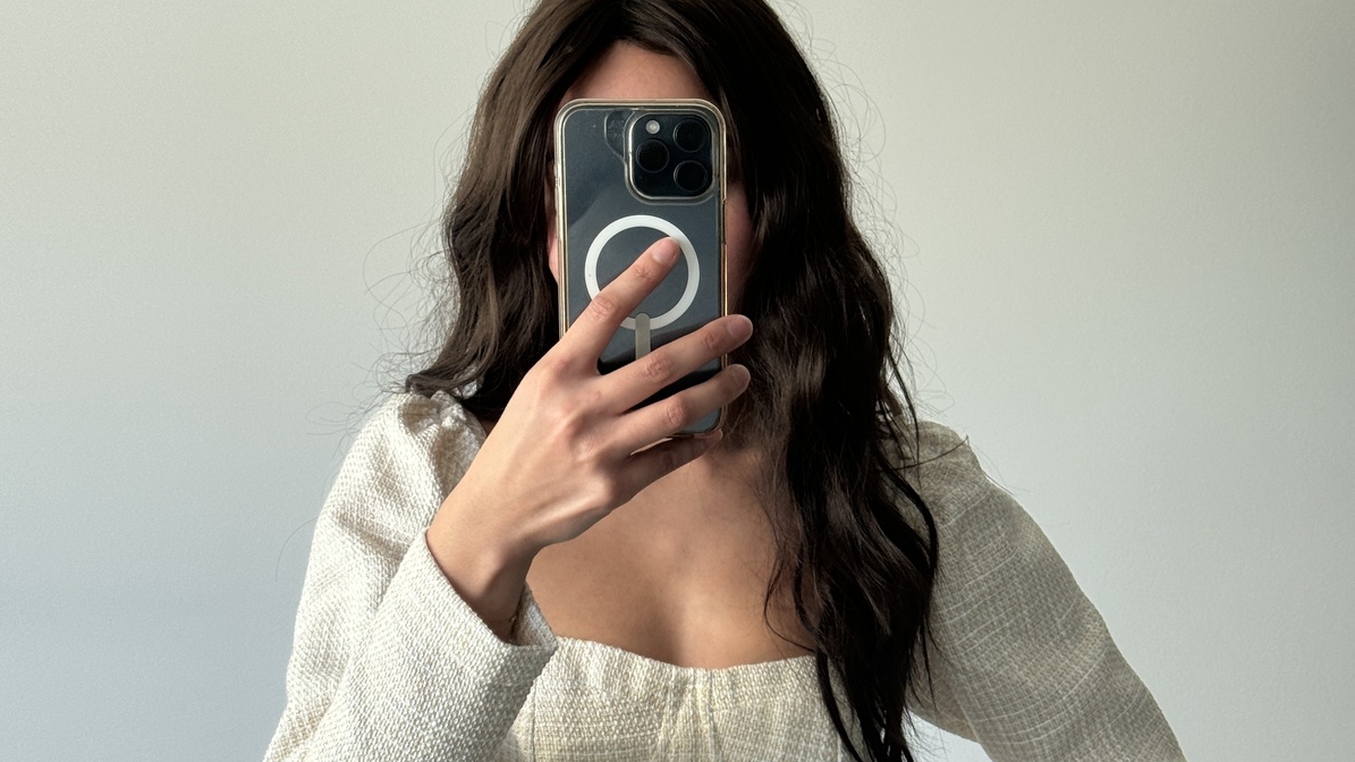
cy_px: 477
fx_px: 2515
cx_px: 677
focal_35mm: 70
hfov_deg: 30.2
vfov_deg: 17.2
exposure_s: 1/116
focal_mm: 6.76
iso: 100
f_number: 1.78
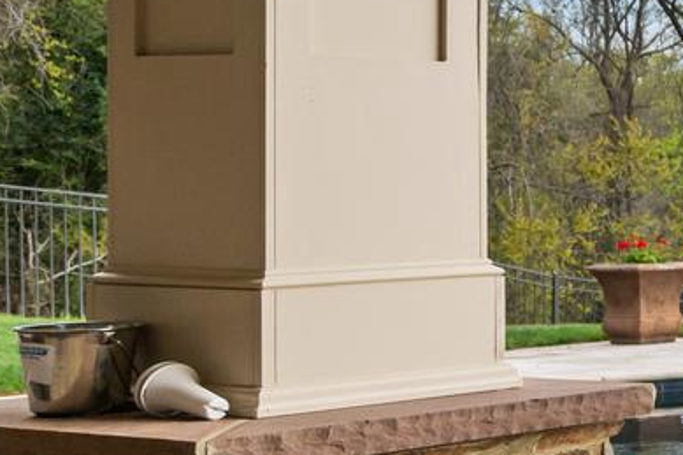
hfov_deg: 13.5
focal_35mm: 100
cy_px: 219
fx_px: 1896
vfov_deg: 13.7
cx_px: 1719
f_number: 6.3
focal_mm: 19
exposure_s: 1/125
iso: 200
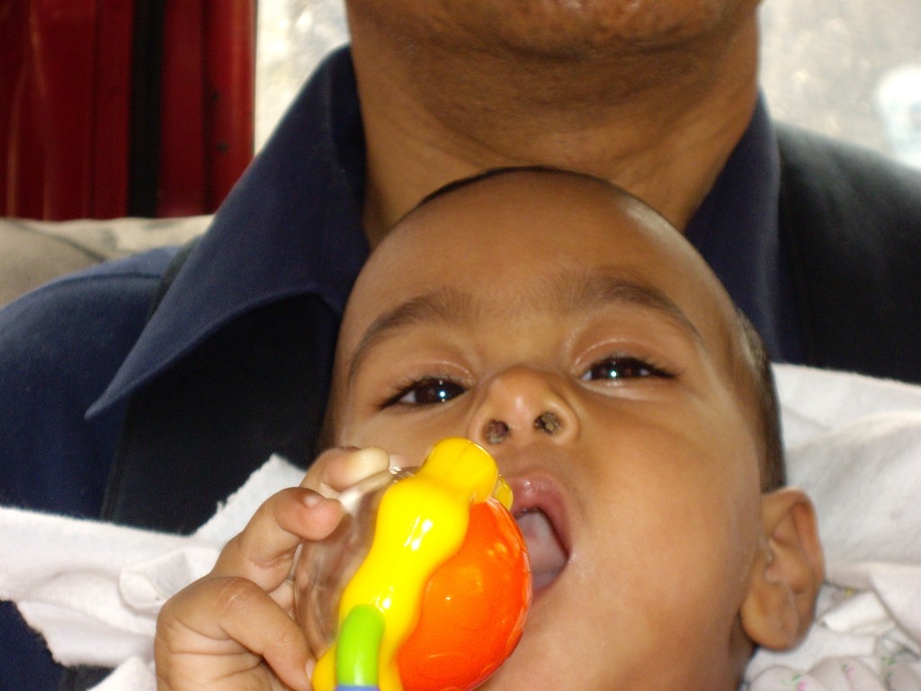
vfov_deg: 13.0
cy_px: 346
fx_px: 3033
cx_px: 460
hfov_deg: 17.3
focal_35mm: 114
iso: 200
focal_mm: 18.6
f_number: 5.2
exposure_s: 1/125
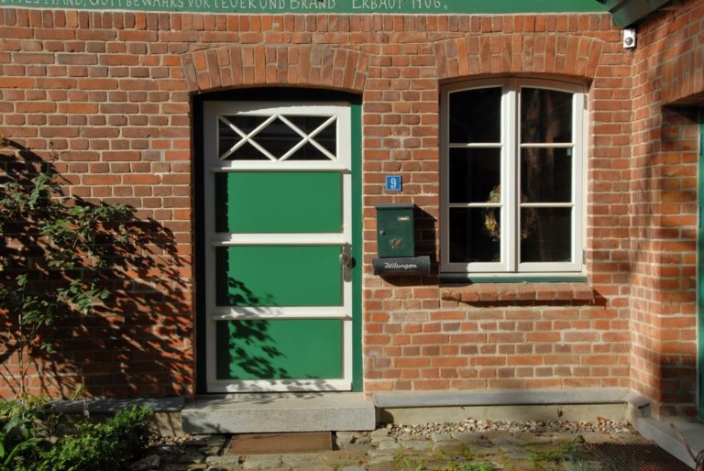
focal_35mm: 44
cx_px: 352
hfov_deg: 44.9
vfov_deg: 30.9
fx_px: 852
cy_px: 236
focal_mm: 29
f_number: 8
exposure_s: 1/250
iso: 100
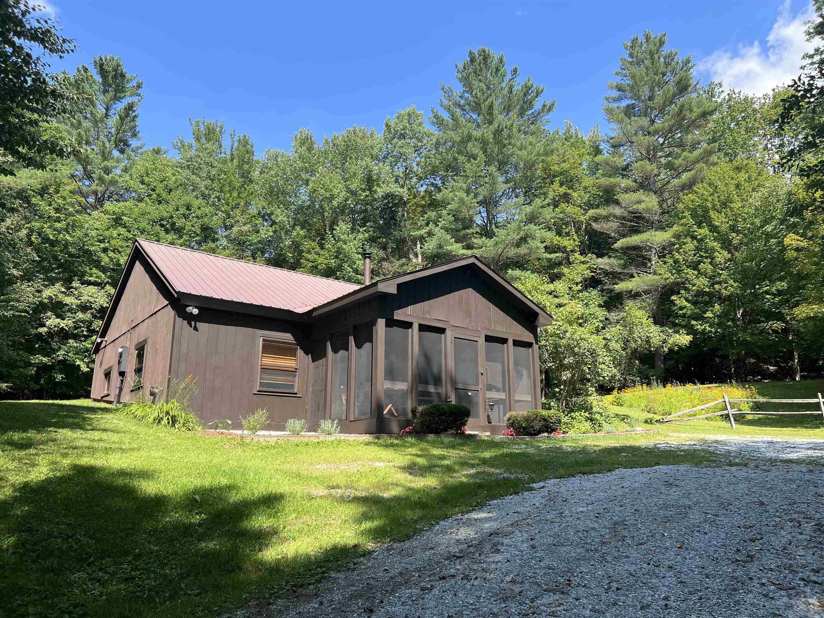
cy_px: 309
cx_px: 412
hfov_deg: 67.3
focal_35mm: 26
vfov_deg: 53.1
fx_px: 619
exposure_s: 1/1412
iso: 50
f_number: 1.5
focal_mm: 5.7
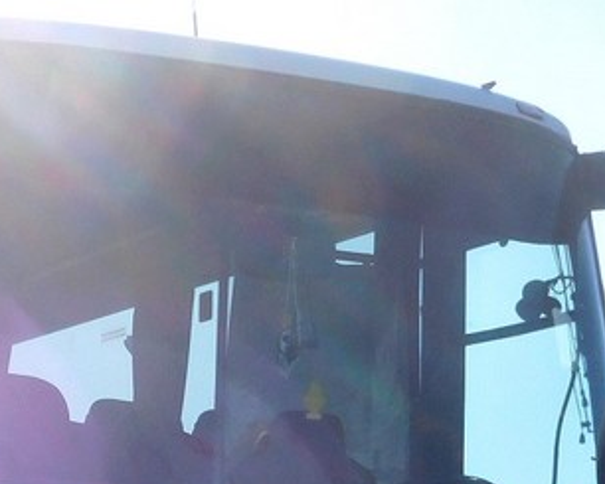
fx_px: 2311
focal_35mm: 129
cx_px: -14
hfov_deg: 14.7
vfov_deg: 11.8
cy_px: 477
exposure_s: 1/1500
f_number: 4
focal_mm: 8
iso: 125
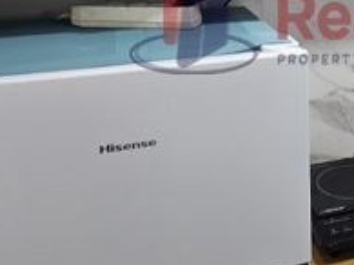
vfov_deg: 30.1
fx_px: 480
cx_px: 353
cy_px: 54
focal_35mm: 47
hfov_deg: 36.4
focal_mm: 2.2
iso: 100
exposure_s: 1/60
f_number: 2.2
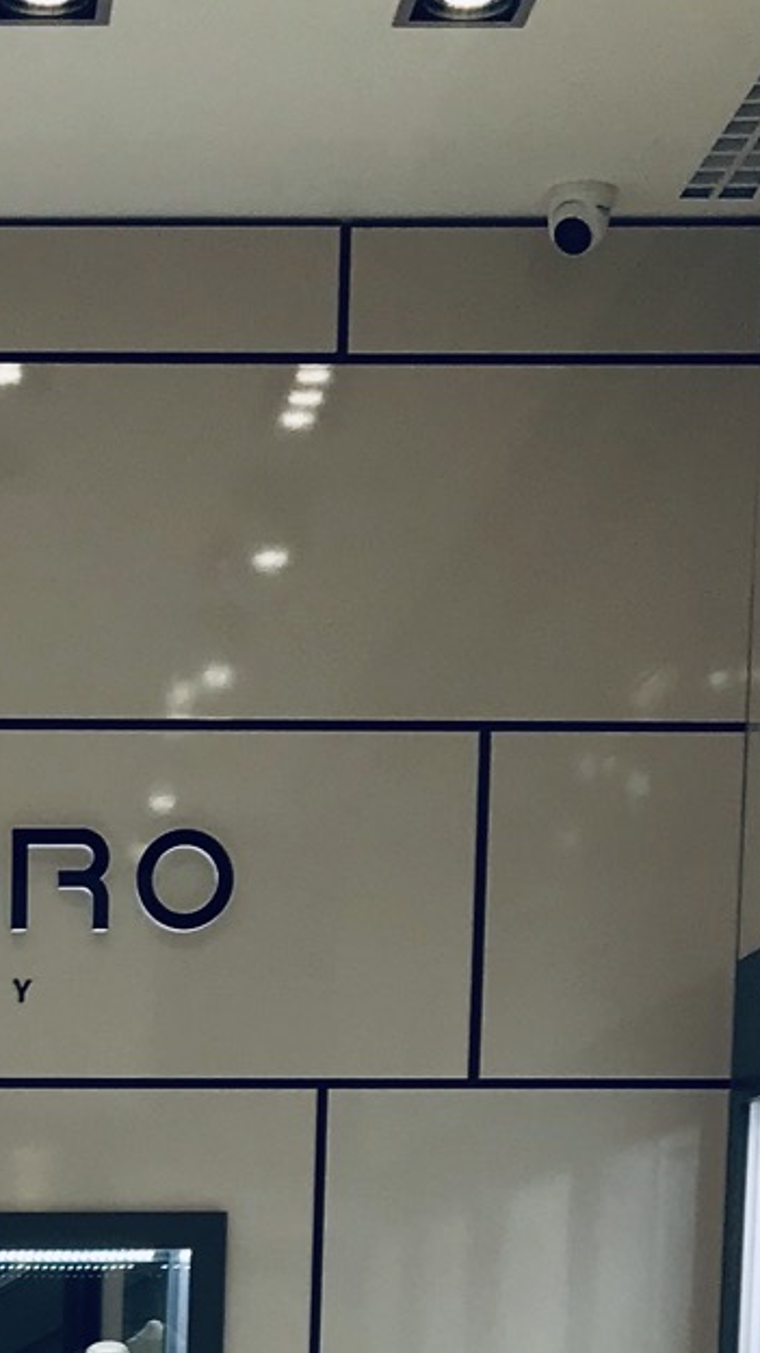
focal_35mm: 100
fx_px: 3587
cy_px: 1985
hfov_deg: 11.8
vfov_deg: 19.0
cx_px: -197
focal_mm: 3.99
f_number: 1.8
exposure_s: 1/386
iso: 20
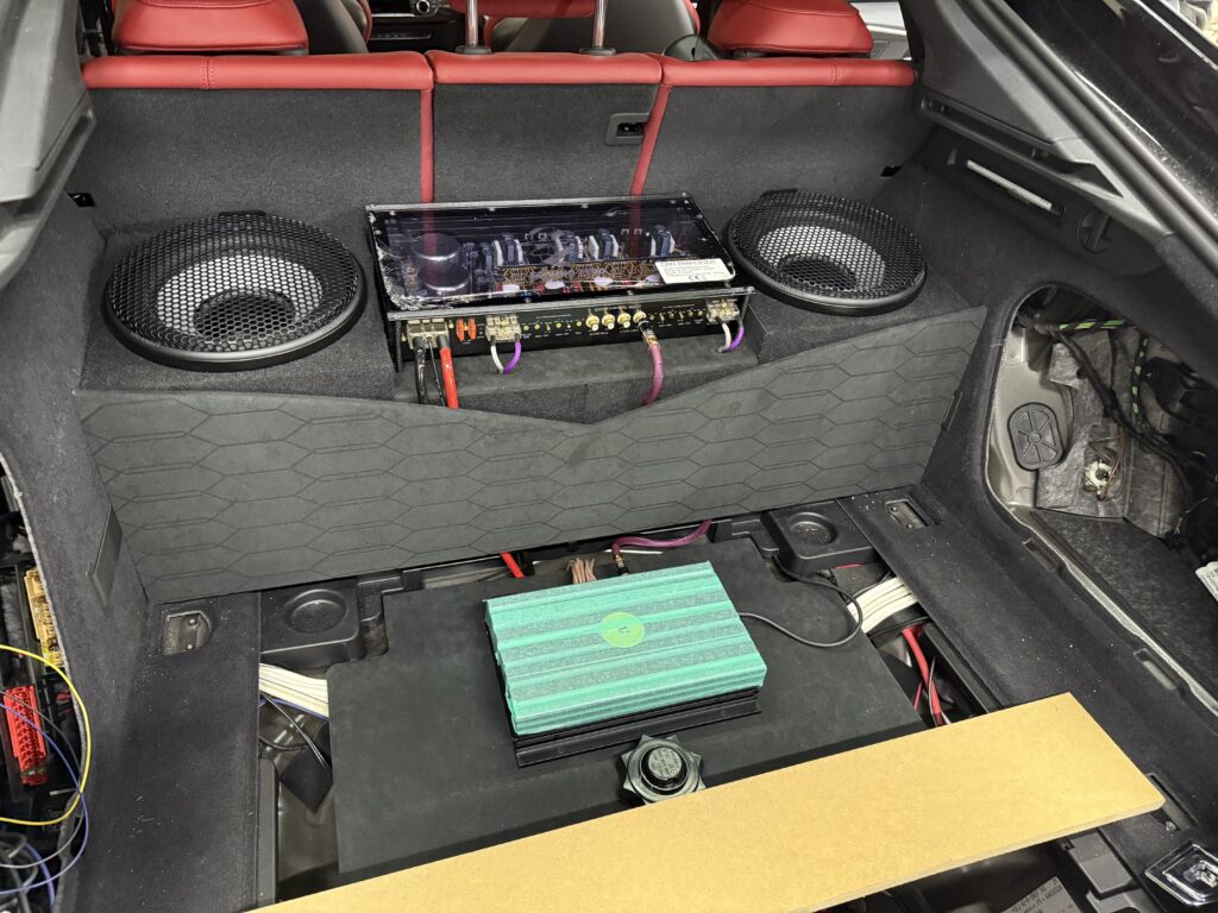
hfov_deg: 71.6
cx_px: 609
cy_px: 456
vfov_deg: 56.8
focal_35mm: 24
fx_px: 844
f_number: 1.78
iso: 800
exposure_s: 1/33
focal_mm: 6.76
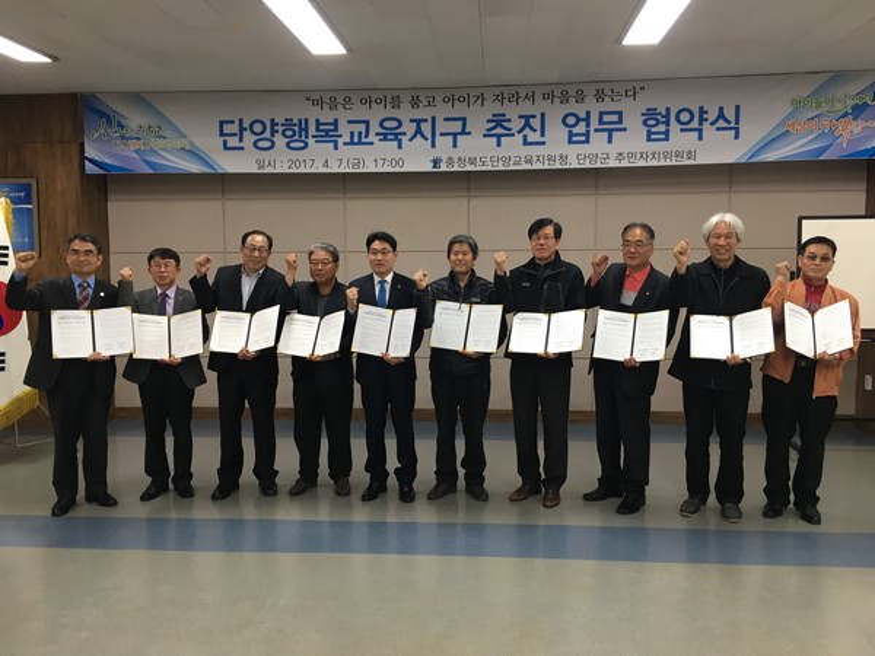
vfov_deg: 48.2
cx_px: 438
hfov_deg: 61.7
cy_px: 328
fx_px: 733
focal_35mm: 29
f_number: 2.2
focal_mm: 4.15
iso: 50
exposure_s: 1/30
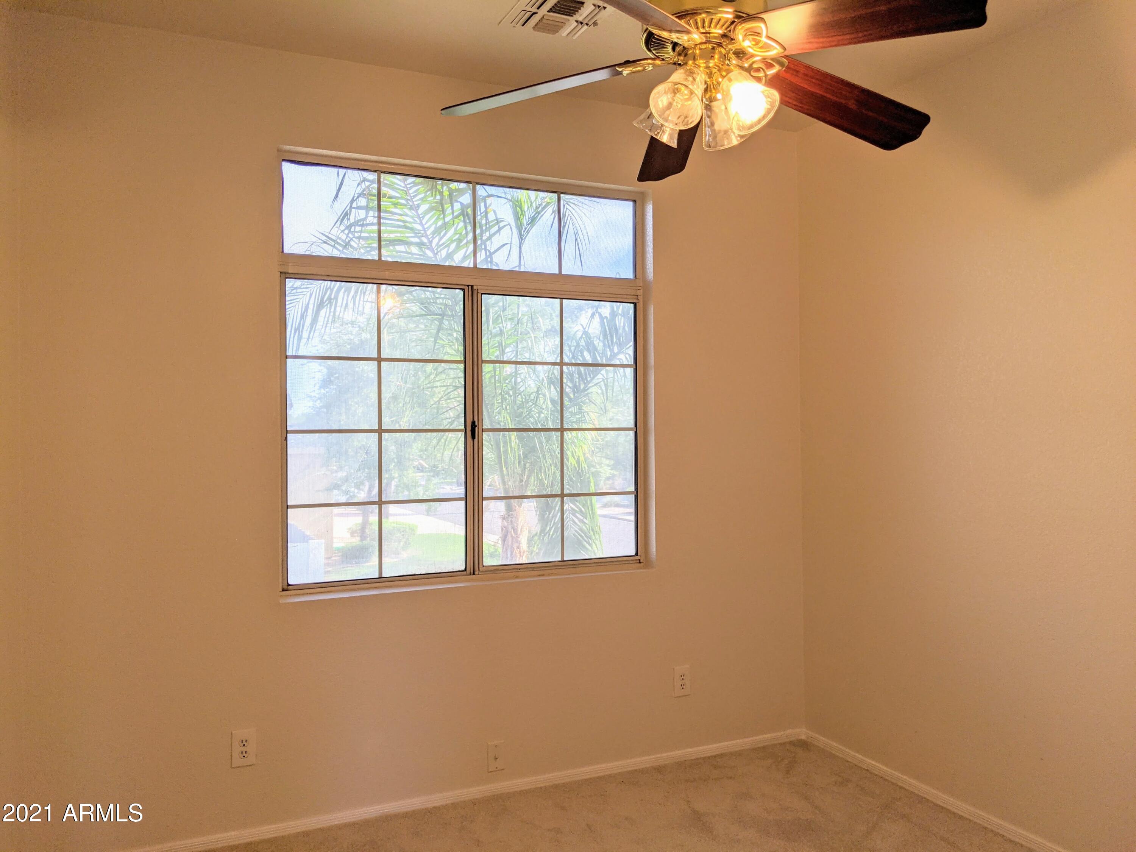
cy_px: 426
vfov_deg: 51.4
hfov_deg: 65.3
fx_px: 886
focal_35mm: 27
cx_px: 568
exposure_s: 1/121
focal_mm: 4.38
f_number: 1.73
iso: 39
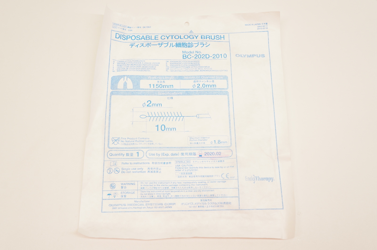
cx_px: 188
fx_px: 377
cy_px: 125
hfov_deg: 53.2
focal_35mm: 36
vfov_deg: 36.8
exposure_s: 1/60
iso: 400
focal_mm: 24
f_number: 7.1
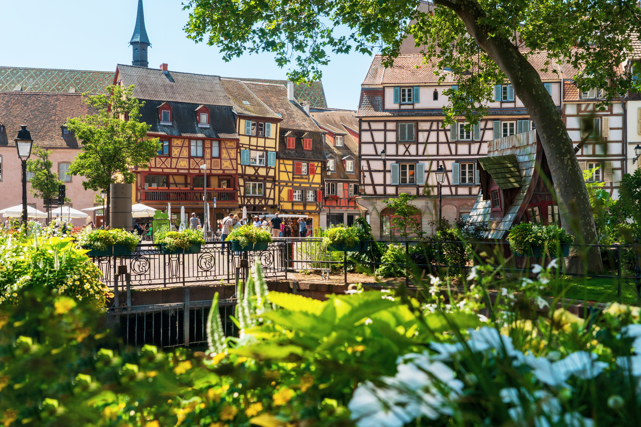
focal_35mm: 38
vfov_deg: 35.5
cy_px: 214
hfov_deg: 51.3
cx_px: 320
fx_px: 668
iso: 160
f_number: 6.3
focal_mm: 25
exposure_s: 1/125
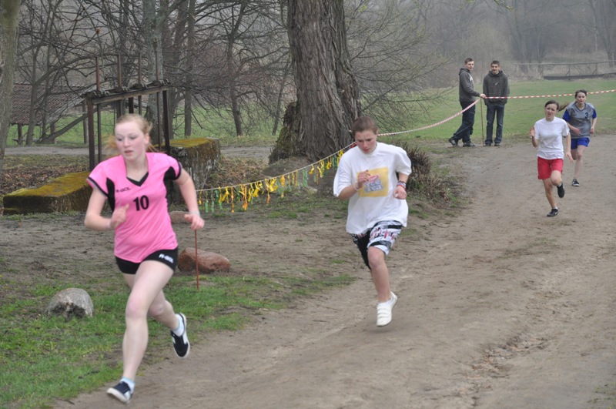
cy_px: 204
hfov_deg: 23.4
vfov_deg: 15.7
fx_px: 1487
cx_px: 308
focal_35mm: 87
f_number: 6.3
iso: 1000
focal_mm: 58
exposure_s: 1/200
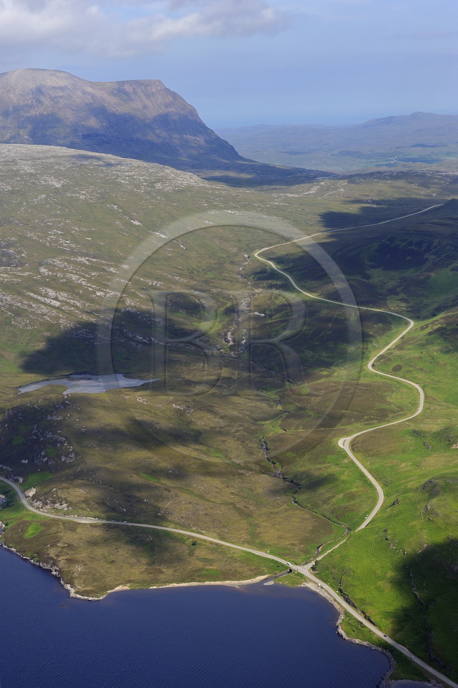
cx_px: 229
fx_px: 1338
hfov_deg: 19.4
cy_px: 344
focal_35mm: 70
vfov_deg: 28.9
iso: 400
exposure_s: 1/800
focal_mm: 70
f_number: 8
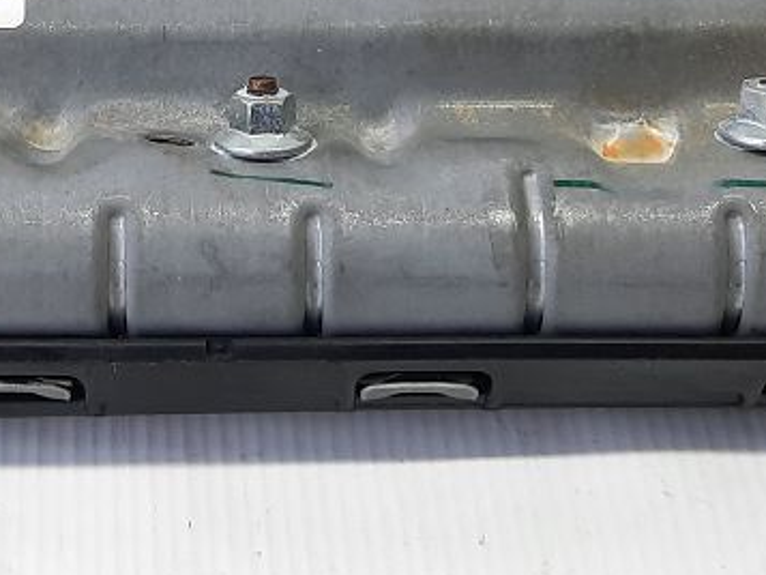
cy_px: -62
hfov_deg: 23.0
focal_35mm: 84
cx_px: 163
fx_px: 1859
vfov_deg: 17.0
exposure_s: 1/50
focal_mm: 4.6
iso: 64
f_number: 2
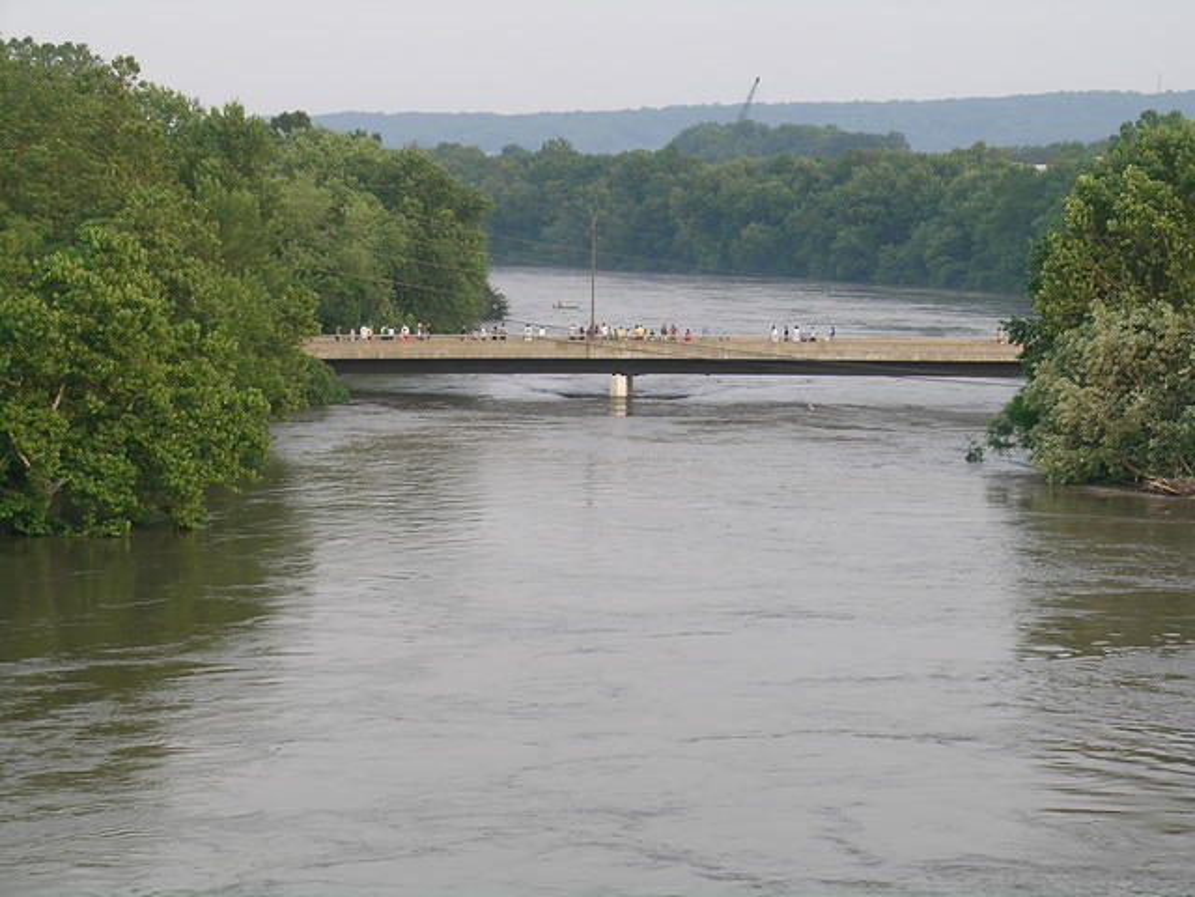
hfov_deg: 17.0
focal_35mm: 116
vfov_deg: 12.8
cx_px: 598
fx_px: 4005
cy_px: 448
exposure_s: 1/62
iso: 50
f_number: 5.2
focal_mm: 24
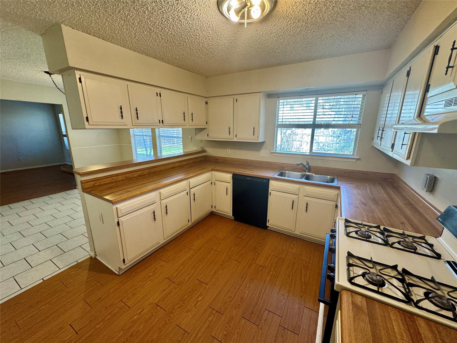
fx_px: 185
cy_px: 172
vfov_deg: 85.7
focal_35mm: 14
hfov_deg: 102.1
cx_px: 228
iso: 160
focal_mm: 2.22
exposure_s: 1/120
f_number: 2.2
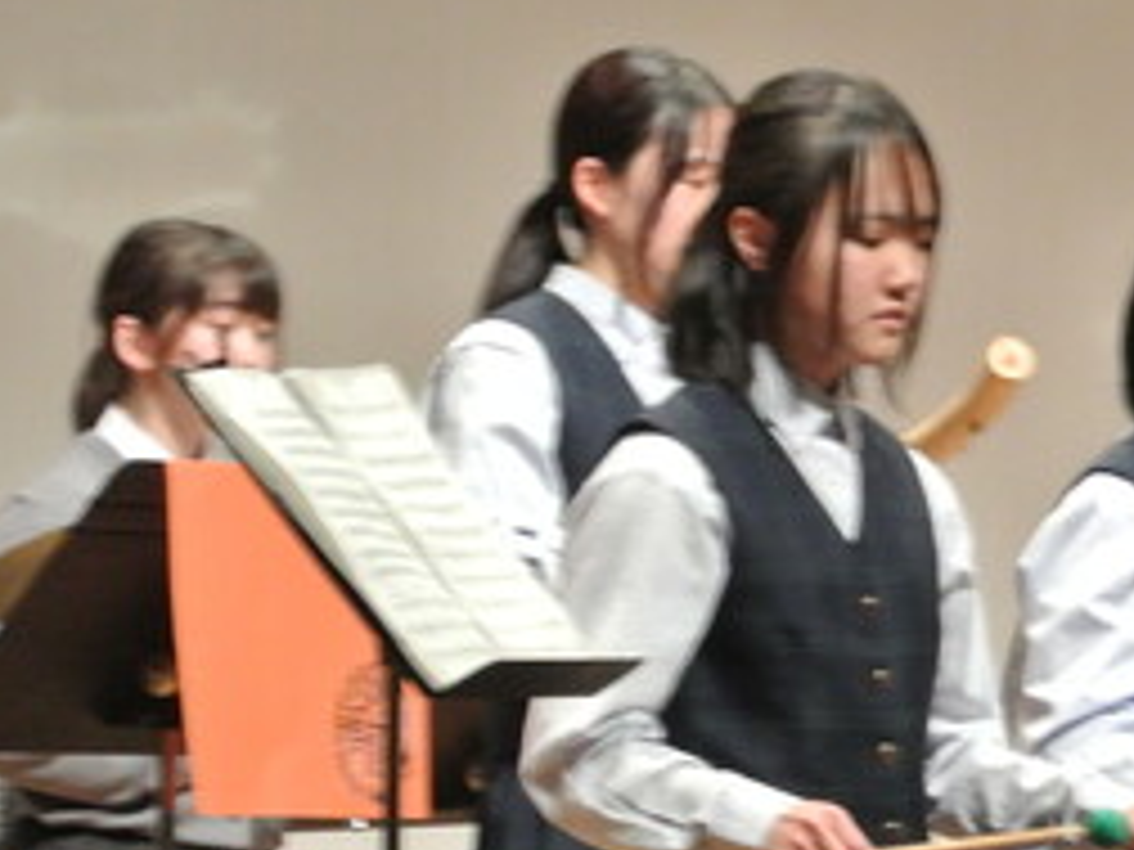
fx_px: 12973
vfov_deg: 3.8
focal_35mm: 396
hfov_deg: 5.0
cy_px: 659
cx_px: 1256
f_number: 8
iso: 1600
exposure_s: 1/20
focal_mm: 60
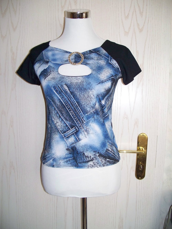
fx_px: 245
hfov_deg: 38.7
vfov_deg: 50.1
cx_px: 86
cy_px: 114
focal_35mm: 37
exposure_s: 1/400
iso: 400
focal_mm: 7.8
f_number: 2.8
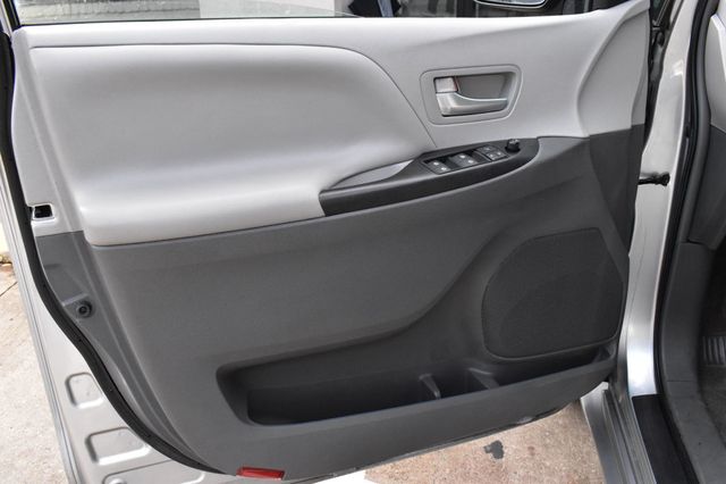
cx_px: 363
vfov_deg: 41.7
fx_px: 635
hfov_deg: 59.5
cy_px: 242
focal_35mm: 32
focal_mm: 21
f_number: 11
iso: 2500
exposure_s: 1/640
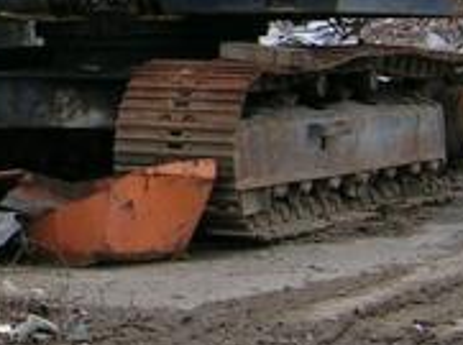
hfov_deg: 12.3
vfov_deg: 9.5
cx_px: -197
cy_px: 26
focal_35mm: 155
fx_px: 2069
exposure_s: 1/60.7
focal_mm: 5.4
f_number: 2.8
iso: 50
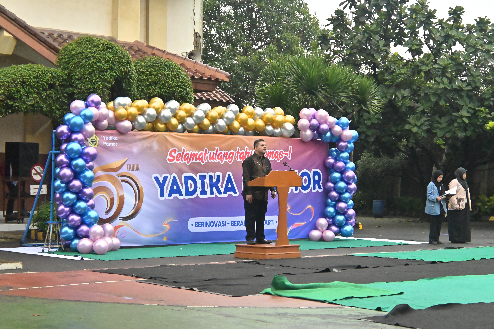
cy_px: 164
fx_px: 1029
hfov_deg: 27.0
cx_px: 247
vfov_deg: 18.2
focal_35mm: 75
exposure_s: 1/2500
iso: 6400
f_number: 6.3
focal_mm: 50
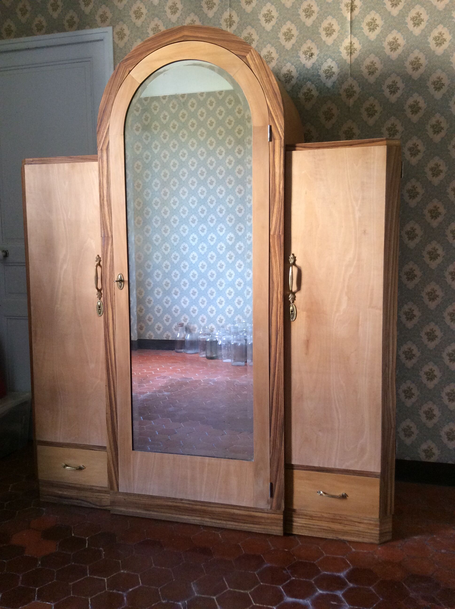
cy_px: 304
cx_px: 228
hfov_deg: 44.1
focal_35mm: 32
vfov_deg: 56.9
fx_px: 562
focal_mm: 3.3
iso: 100
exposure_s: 1/25
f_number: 2.4
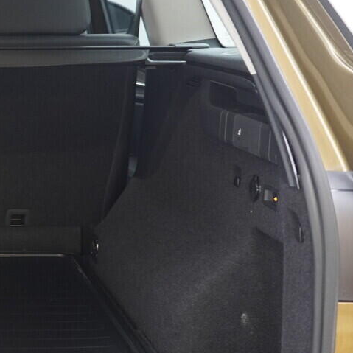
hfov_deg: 17.3
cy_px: 193
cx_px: -150
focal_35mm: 92
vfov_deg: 18.9
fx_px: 1061
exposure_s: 1/40
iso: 640
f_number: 2.8
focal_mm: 24
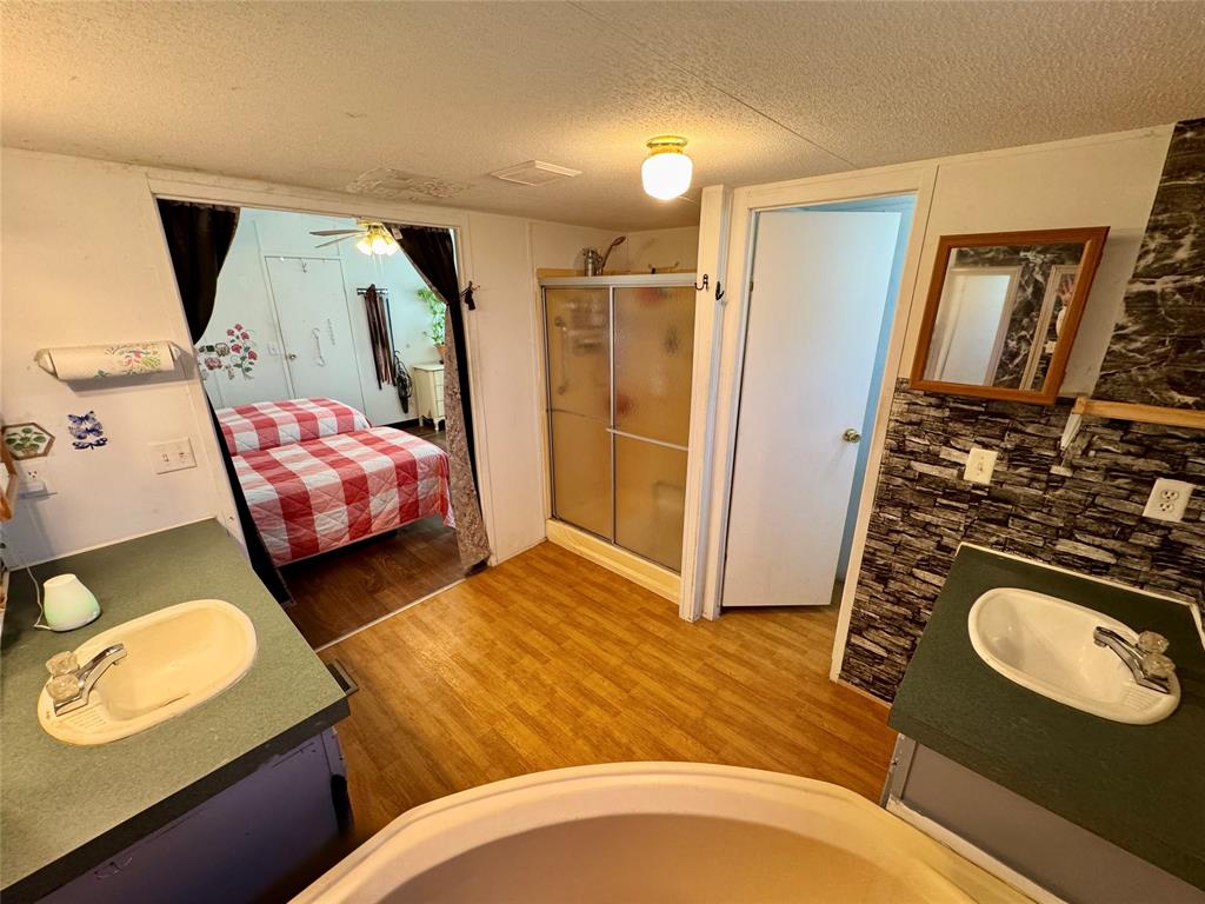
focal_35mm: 14
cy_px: 452
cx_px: 602
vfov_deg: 85.7
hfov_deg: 102.1
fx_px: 487
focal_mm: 2.22
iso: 250
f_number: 2.2
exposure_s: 1/120
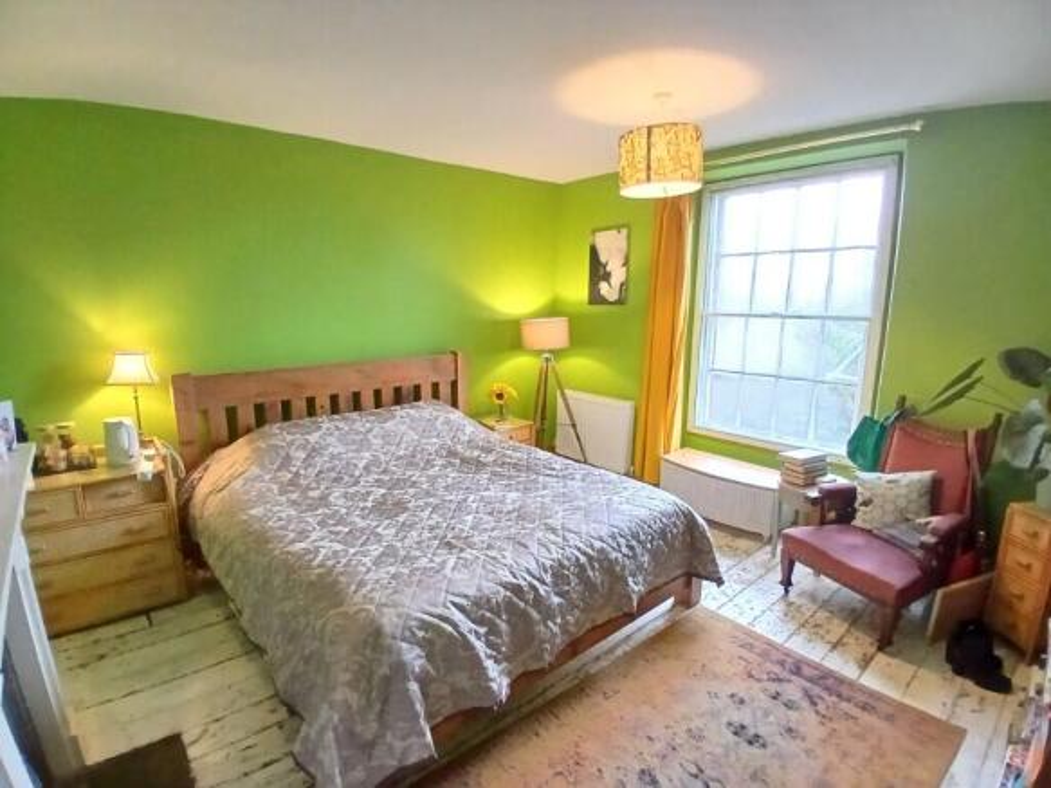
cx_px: 526
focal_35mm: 17
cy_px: 394
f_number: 2.2
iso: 500
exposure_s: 1/20
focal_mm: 1.4
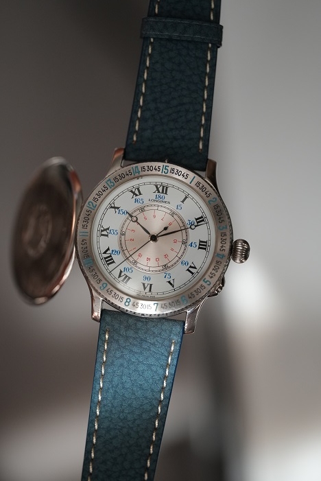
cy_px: 240
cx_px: 160
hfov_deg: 13.1
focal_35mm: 105
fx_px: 1403
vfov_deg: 19.4
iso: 2500
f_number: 2.8
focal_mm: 105
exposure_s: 1/250
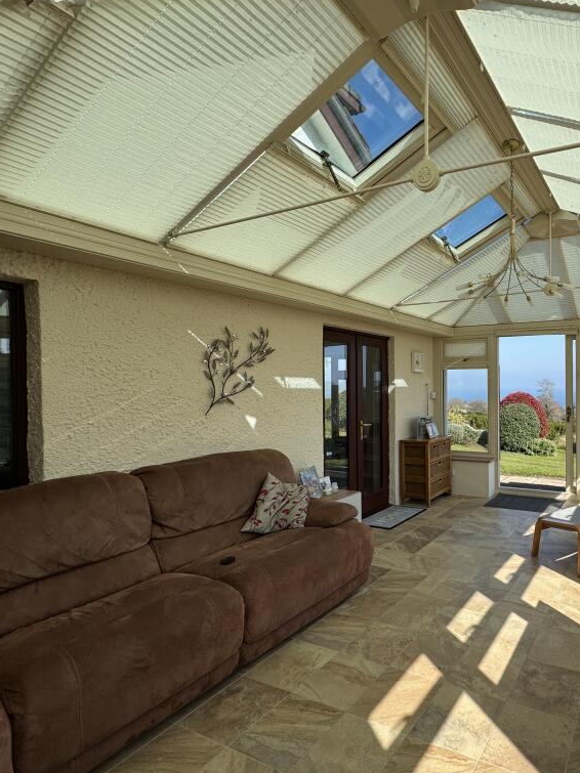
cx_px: 486
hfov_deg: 61.4
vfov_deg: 84.7
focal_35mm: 19
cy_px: 386
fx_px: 425
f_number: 2.2
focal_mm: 2.22
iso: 50
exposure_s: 1/1020
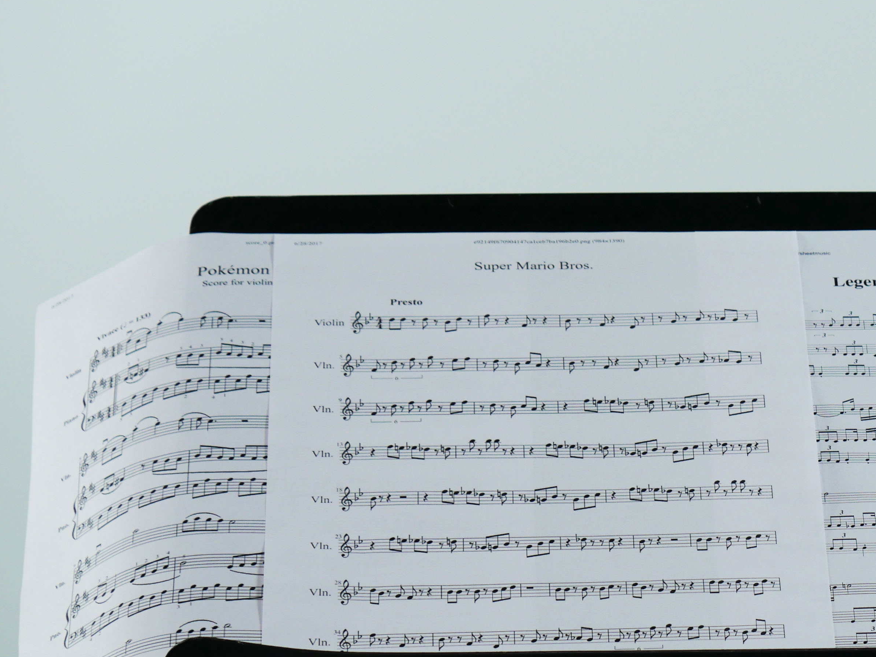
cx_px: 828
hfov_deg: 11.3
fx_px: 4378
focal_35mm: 173
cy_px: 434
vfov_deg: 8.6
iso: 200
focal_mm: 45
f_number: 5.6
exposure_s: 1/50
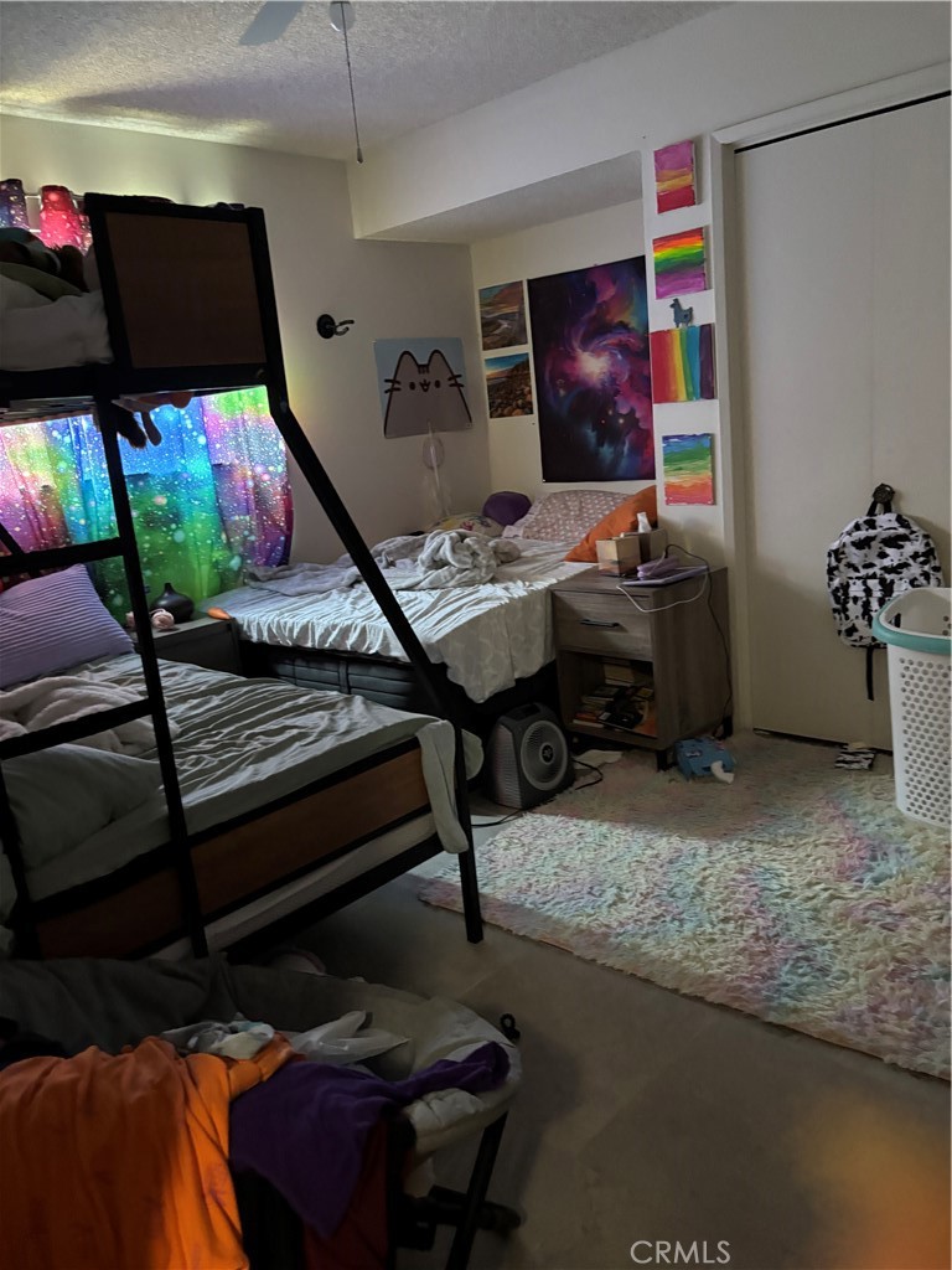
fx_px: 953
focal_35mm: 26
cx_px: 476
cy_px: 635
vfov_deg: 67.3
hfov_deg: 53.1
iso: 800
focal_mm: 5.96
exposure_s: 1/30
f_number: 1.6
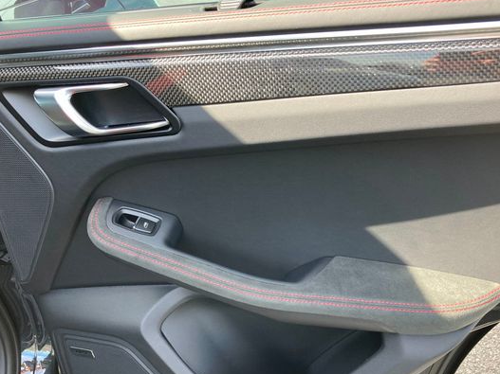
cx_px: 258
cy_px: 212
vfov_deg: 41.7
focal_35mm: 34
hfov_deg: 54.0
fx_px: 491
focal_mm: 3.99
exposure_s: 1/121
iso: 40
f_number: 1.8
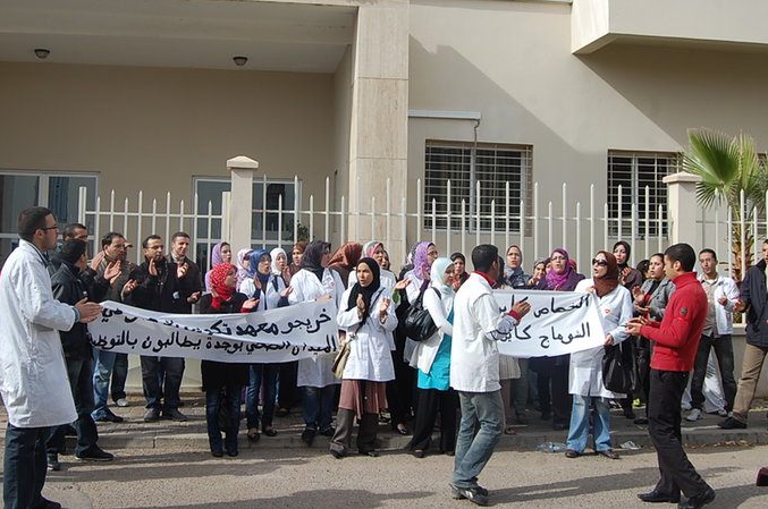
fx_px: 831
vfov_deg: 34.0
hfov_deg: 49.5
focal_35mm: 39
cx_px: 344
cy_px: 209
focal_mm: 22
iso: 200
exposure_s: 1/320
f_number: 9
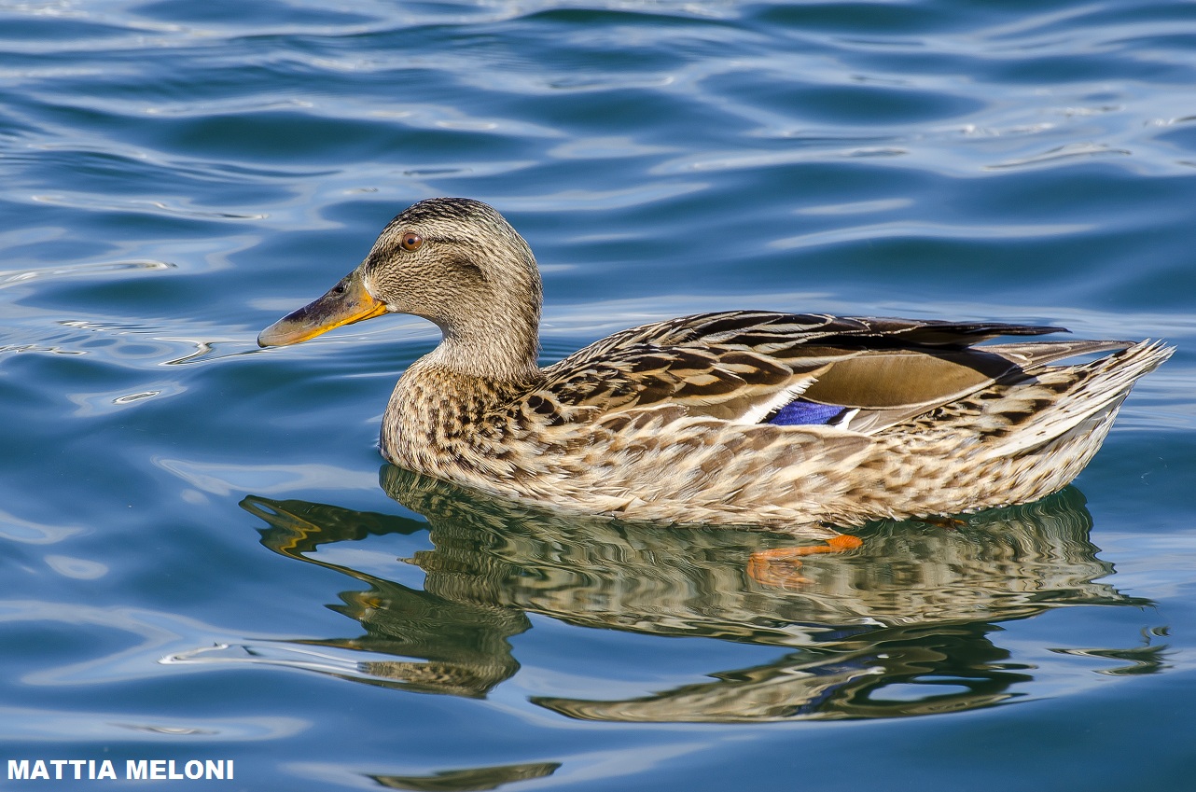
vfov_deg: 3.6
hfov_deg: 5.5
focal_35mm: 375
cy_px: 396
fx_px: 12432
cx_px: 598
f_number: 11
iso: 100
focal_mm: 250
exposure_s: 1/180
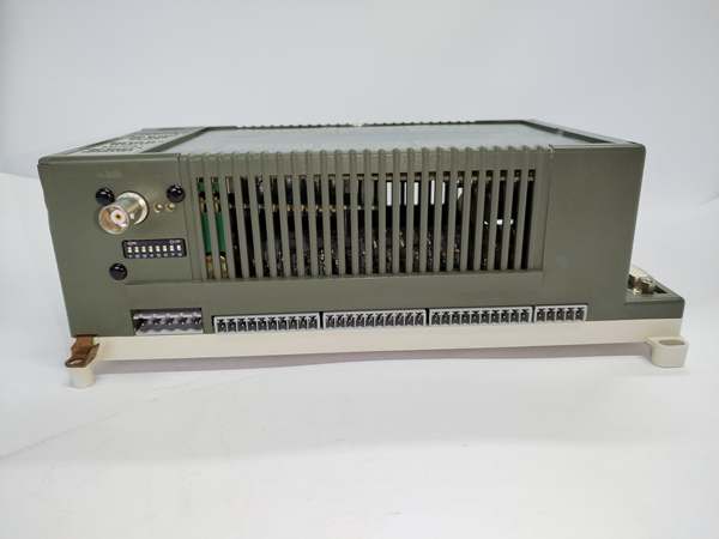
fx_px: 540
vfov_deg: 53.1
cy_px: 270
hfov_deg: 67.3
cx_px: 360
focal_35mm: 26
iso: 200
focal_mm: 4.75
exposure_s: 1/50
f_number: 1.8
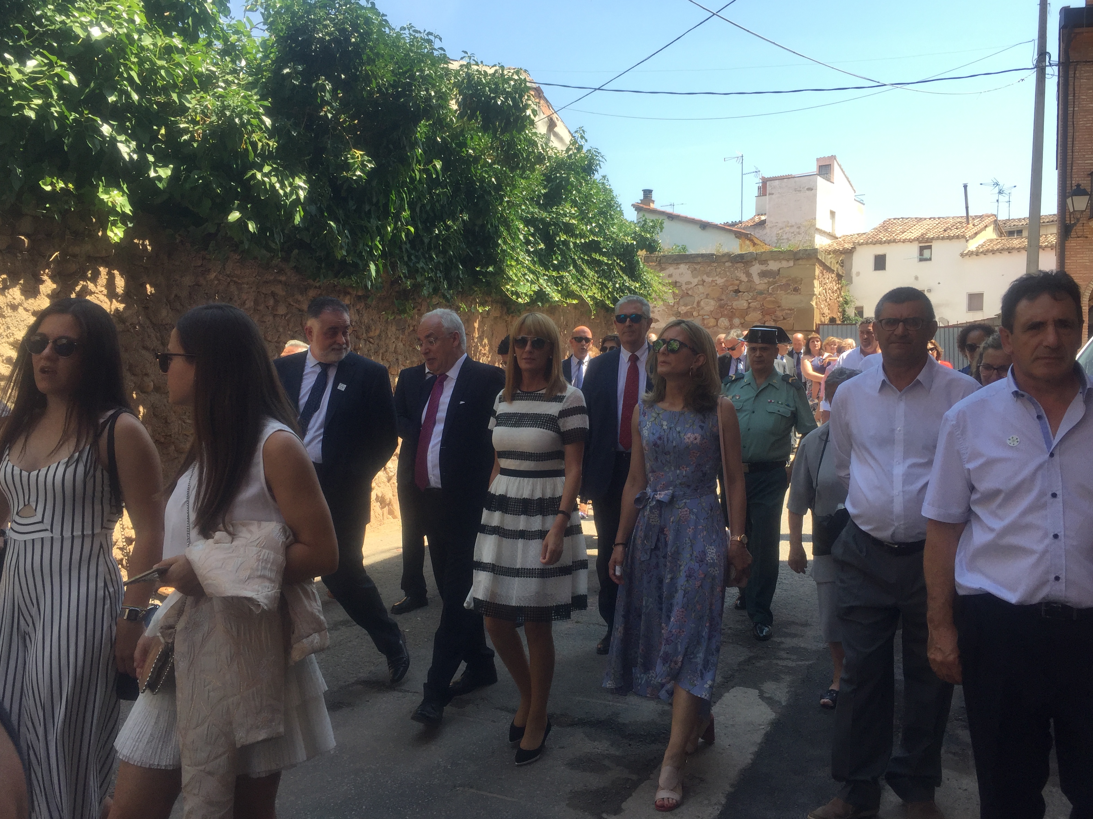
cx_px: 549
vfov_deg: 46.8
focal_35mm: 30
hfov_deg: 60.0
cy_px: 413
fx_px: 947
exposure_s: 1/670
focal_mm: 4.15
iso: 32
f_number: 2.2
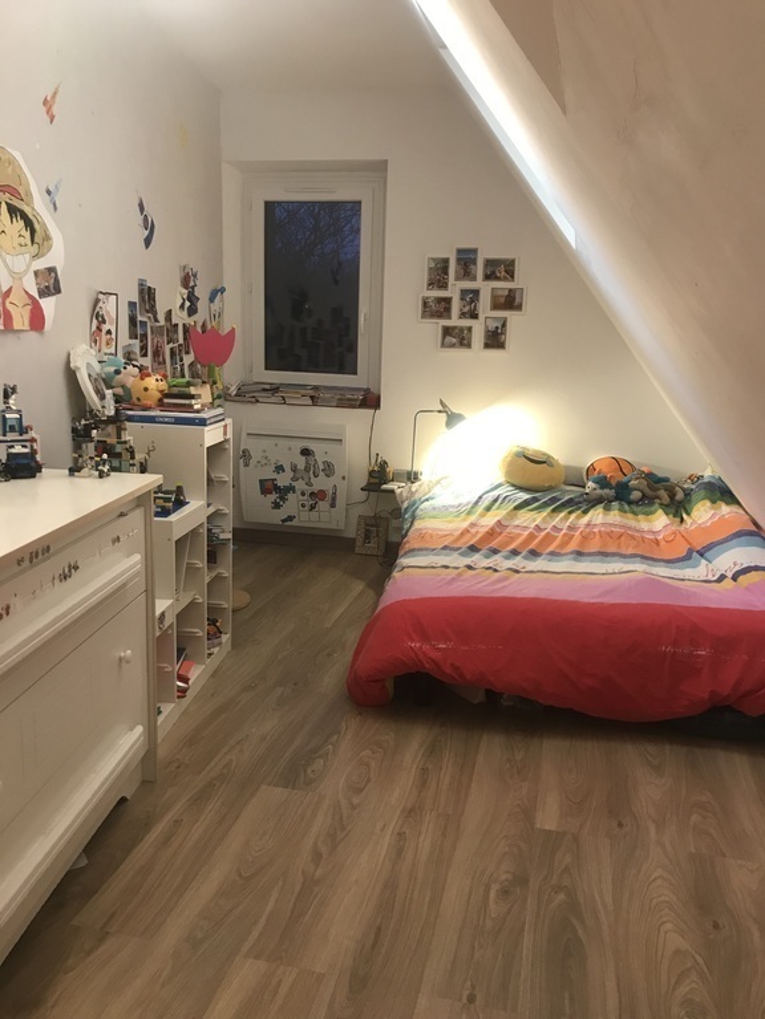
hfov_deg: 49.7
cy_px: 510
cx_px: 382
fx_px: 825
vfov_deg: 63.4
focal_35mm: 28
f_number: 1.8
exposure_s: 1/17
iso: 50
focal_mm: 3.99
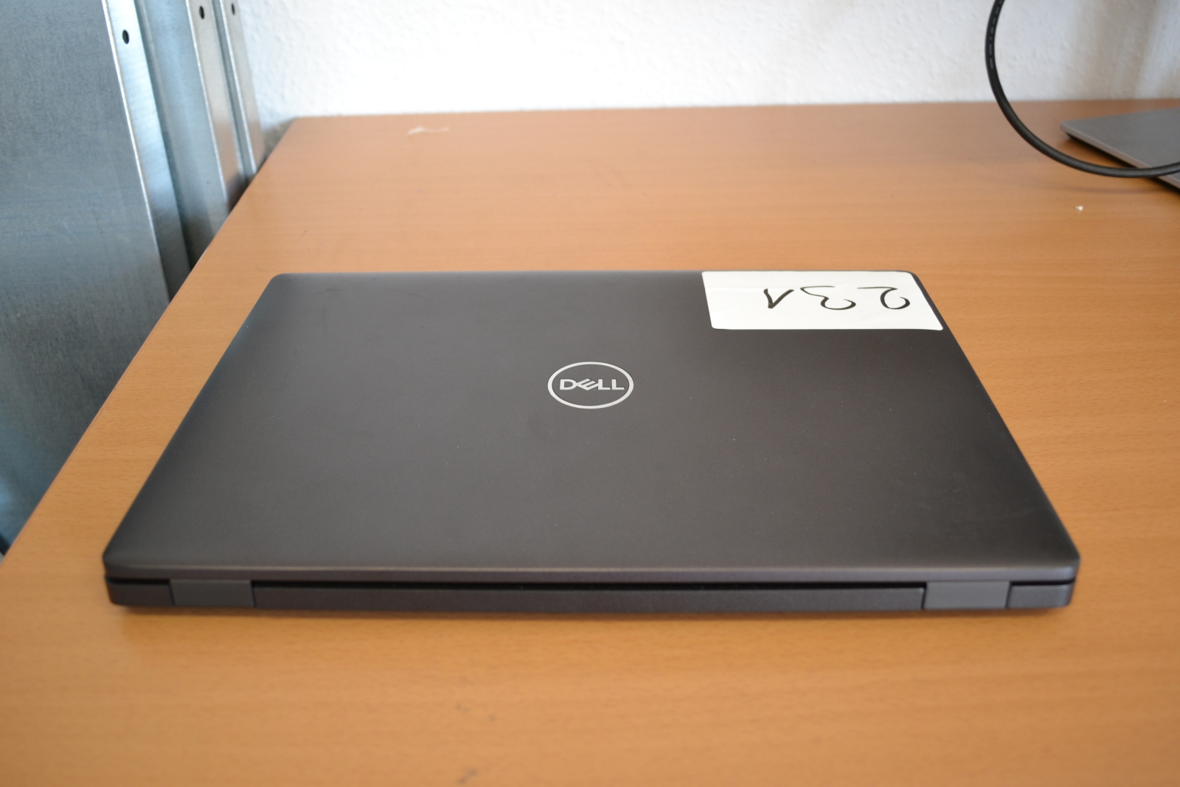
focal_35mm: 30
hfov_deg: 61.9
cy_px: 394
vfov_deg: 43.6
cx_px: 590
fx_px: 983
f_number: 3.8
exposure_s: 1/40
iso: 400
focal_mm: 20
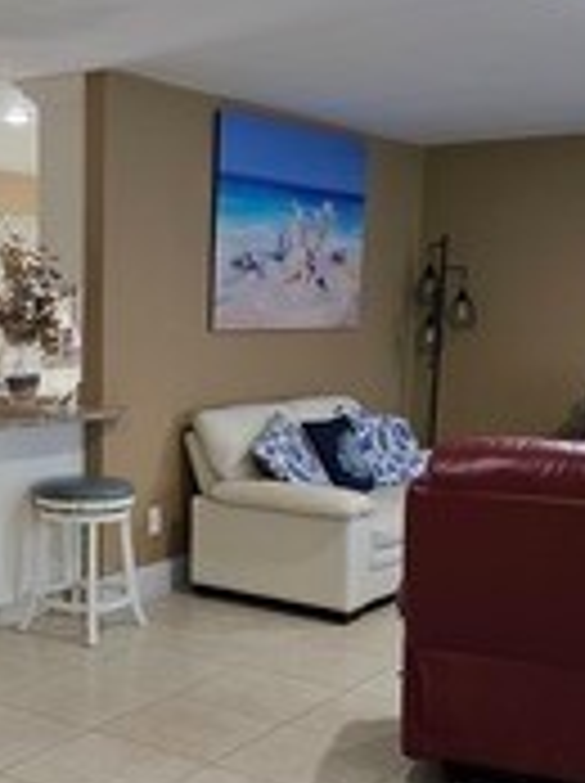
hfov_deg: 26.8
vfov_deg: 36.1
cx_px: 94
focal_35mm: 53
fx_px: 1197
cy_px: 477
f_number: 1.7
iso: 320
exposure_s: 1/120
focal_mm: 6.3
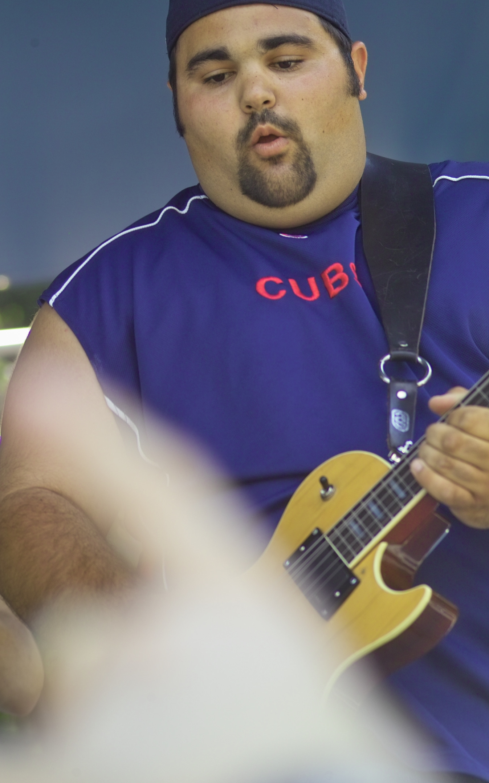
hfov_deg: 6.8
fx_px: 4094
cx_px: 265
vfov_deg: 10.9
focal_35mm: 192
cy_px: 388
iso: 200
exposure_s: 1/180
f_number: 3.5
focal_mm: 105
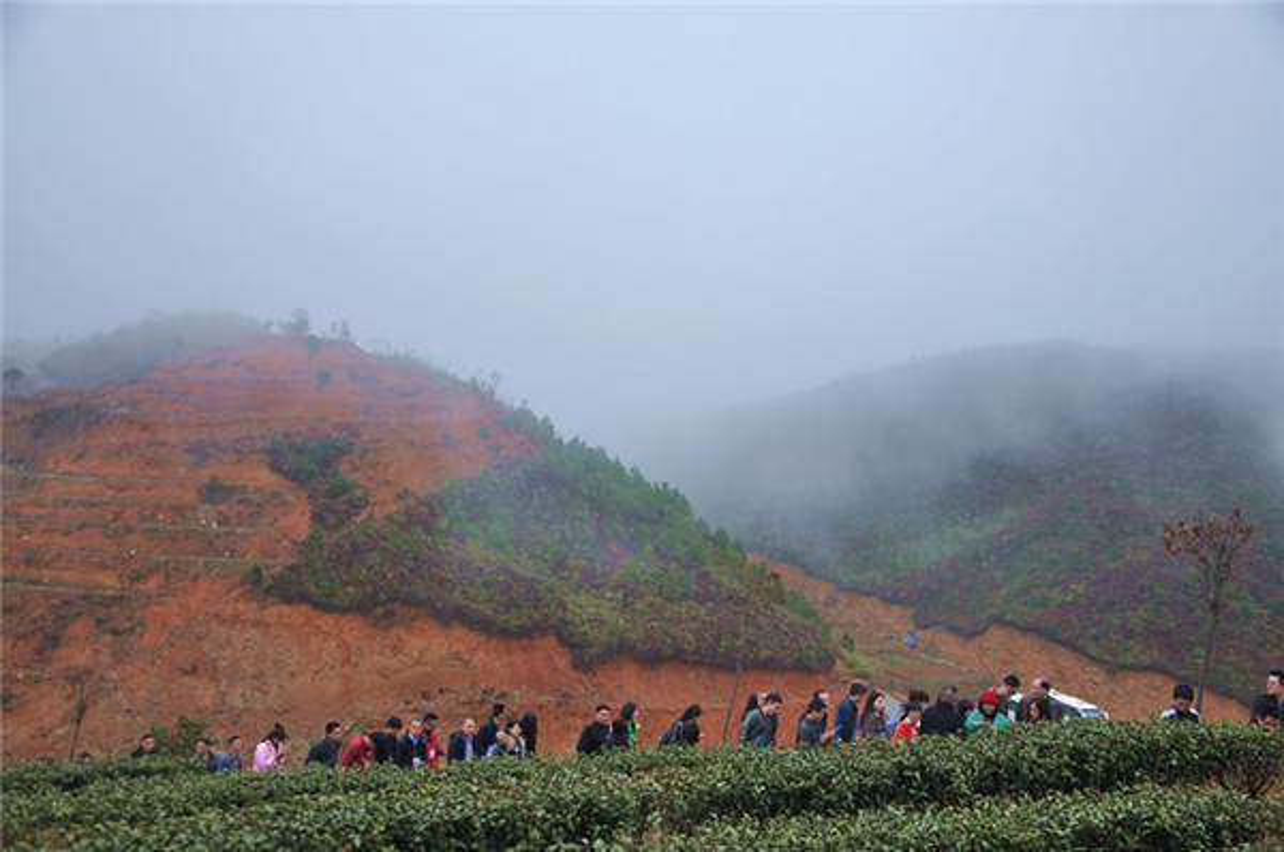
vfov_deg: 35.4
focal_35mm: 38
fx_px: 1335
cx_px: 642
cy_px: 426
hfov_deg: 51.4
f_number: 4
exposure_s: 1/125
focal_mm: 25
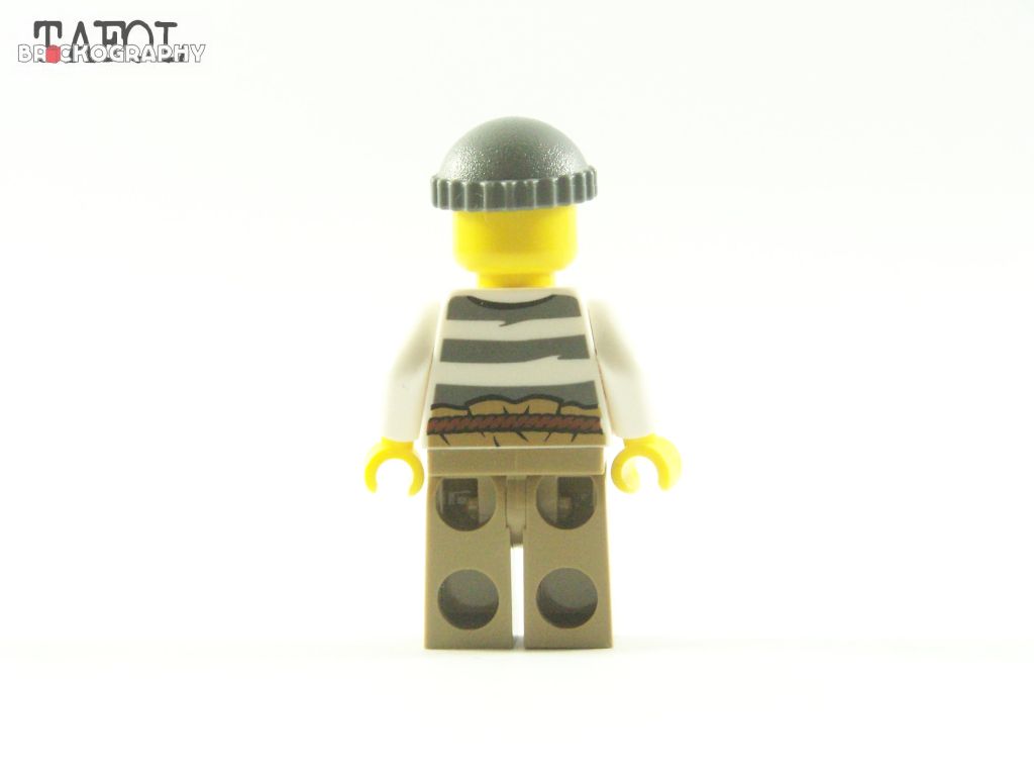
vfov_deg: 14.1
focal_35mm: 105
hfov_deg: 18.7
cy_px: 388
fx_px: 3136
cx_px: 517
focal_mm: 17.5
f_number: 4
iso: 400
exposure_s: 1/60
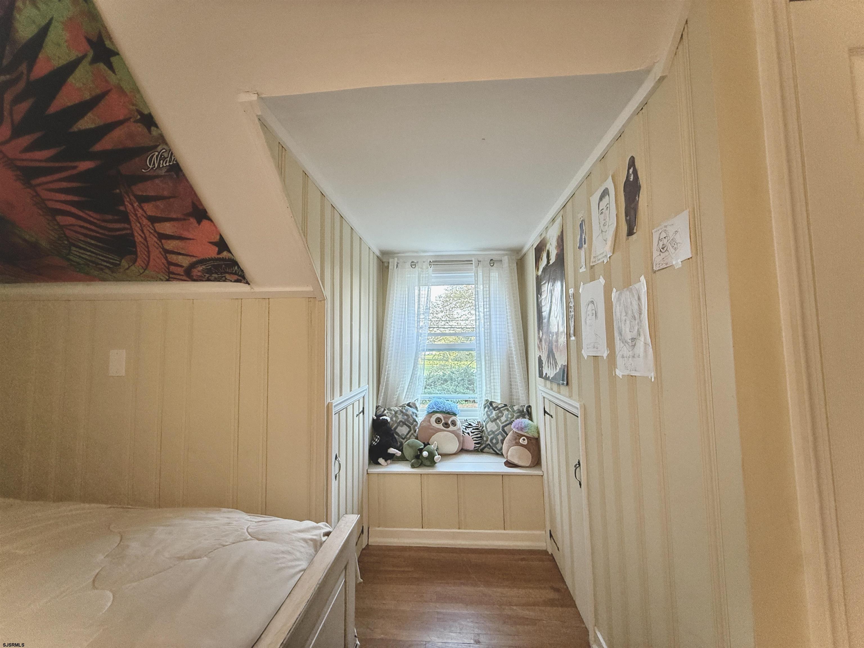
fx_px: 349
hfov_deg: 102.1
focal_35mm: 14
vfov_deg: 85.7
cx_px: 432
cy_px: 324
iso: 500
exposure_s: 1/60
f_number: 2.2
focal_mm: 2.22
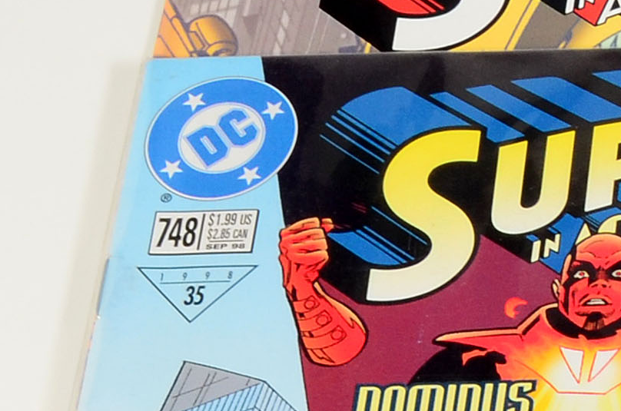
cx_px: 1665
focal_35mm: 238
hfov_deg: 7.8
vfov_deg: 5.6
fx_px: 4097
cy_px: 898
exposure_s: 1/160
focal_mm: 26
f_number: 14
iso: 200
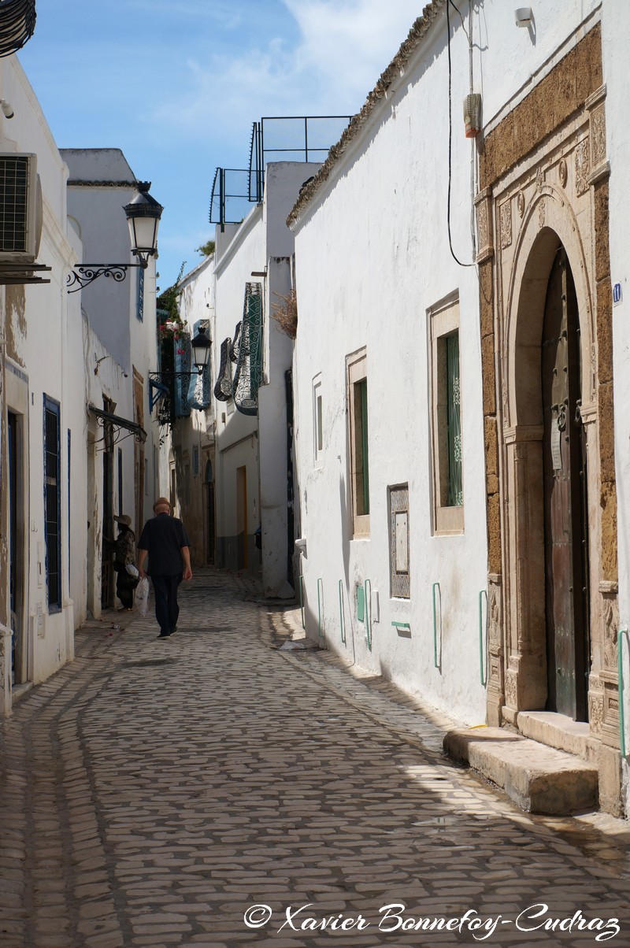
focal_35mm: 70
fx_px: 1855
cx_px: 315
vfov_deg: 28.7
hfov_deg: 19.3
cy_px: 474
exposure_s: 1/800
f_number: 7.1
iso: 100
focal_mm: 47
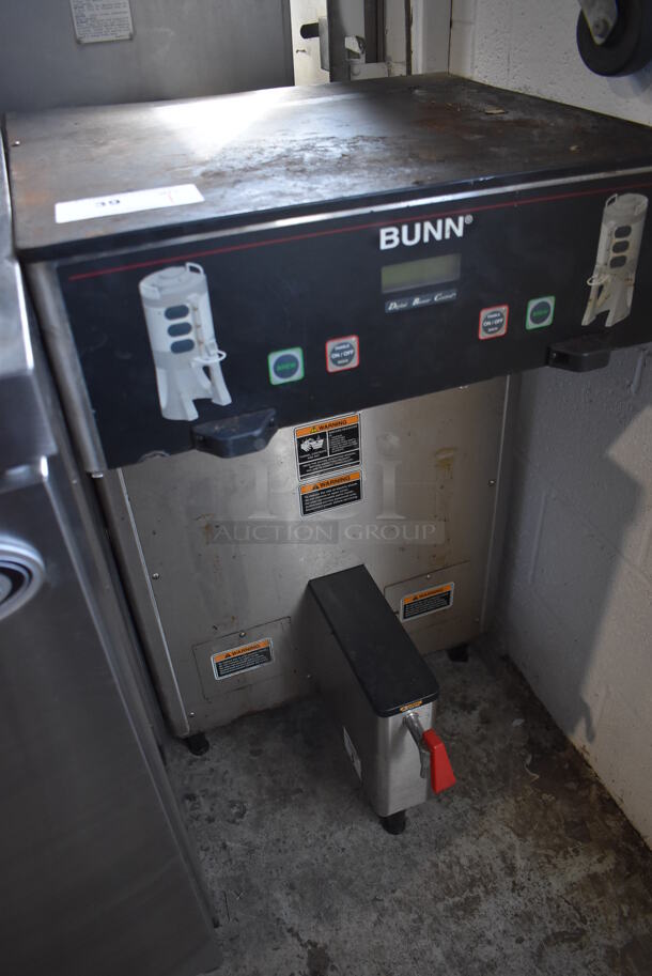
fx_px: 732
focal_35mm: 27
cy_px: 488
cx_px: 326
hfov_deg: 48.0
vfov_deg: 67.3
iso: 1100
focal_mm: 18
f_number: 3.5
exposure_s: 1/125
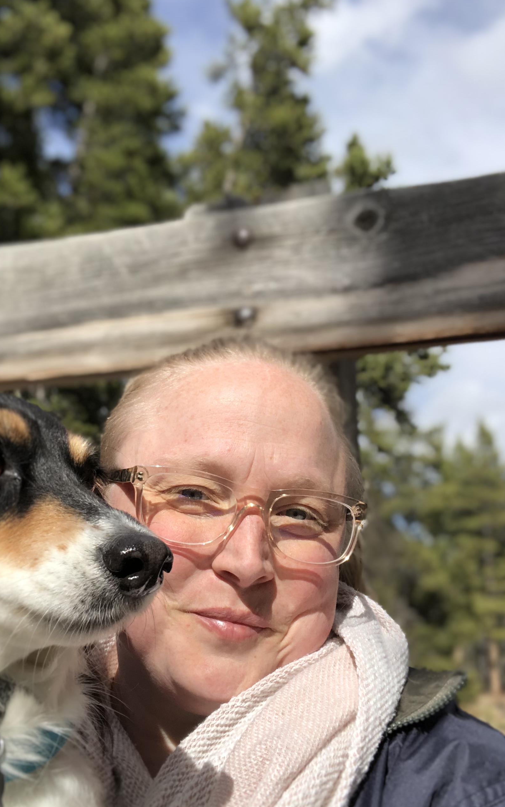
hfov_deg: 31.2
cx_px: 203
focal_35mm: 41
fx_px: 903
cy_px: 475
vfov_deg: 48.0
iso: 20
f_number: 2.2
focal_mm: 2.87
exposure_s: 1/1647
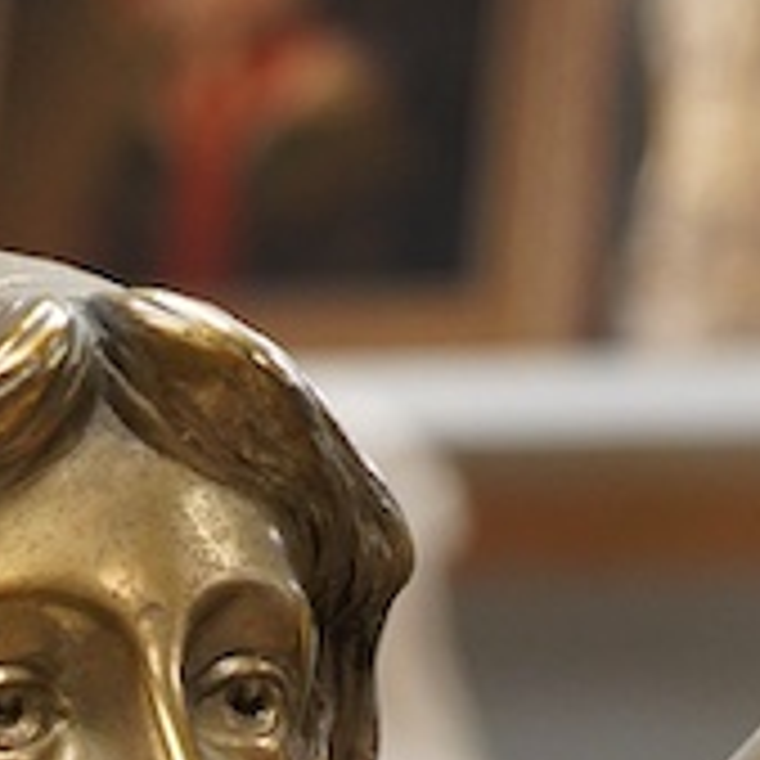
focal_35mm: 204
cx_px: -76
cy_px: 1408
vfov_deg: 8.2
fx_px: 5067
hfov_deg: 8.5
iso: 1250
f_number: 8
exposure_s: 1/125
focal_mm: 30
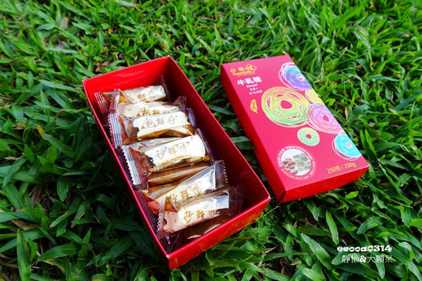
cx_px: 211
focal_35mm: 24
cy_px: 140
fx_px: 281
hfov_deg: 73.8
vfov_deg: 53.1
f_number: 4
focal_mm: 8.8
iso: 125
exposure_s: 1/125
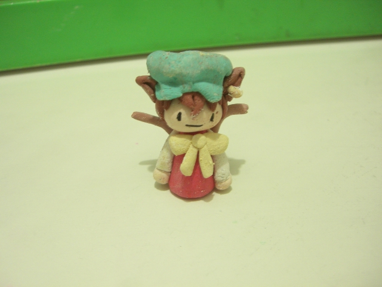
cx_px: 191
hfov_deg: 49.0
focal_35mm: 38
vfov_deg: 37.7
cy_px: 144
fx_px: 419
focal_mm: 6.2
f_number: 2.7
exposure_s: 1/13
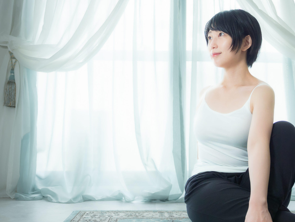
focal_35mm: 48
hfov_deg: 39.4
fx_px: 409
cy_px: 117
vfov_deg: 30.3
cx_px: 180
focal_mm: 18
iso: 400
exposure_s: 1/50
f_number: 2.5
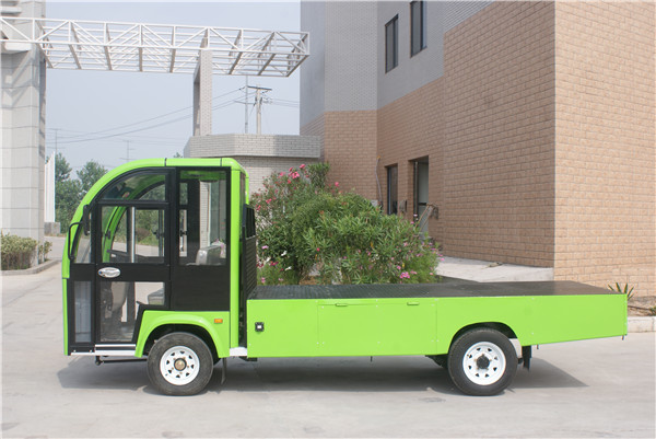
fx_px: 766
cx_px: 328
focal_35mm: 42
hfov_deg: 46.4
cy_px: 220
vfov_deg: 31.9
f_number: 11
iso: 100
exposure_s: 1/125
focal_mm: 28
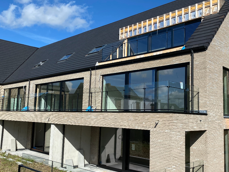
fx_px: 238
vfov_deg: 39.6
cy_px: 89
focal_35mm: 36
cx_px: 136
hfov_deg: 51.1
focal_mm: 4.25
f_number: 1.8
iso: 32
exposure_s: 1/3401
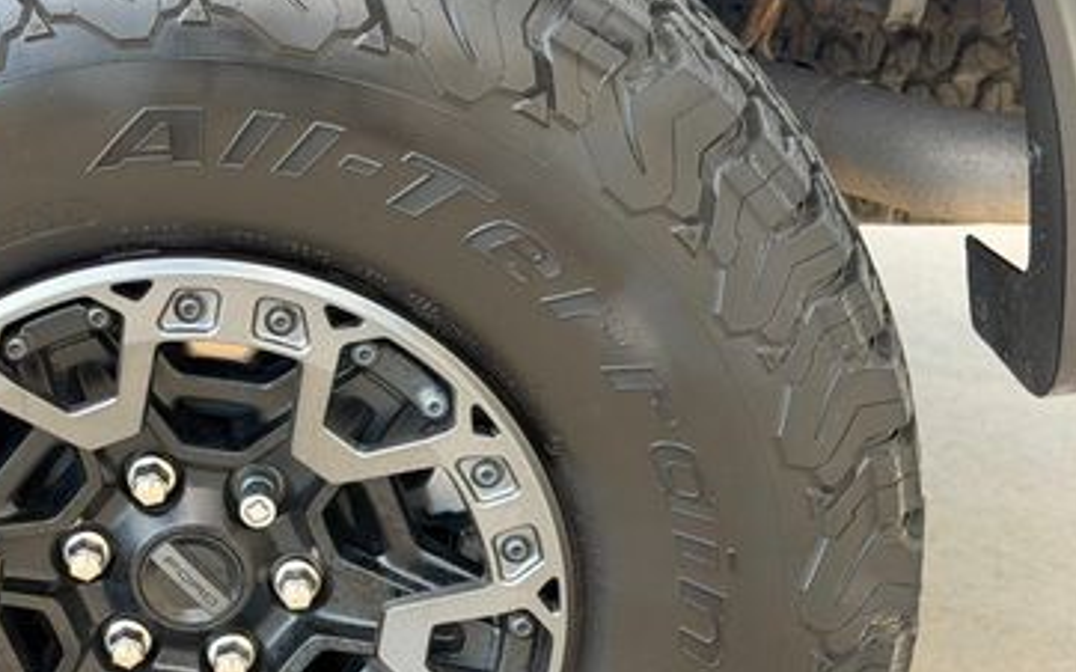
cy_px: 535
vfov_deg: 14.4
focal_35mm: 90
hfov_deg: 22.7
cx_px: 196
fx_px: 2638
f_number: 1.78
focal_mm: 6.76
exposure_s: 1/229
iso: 64
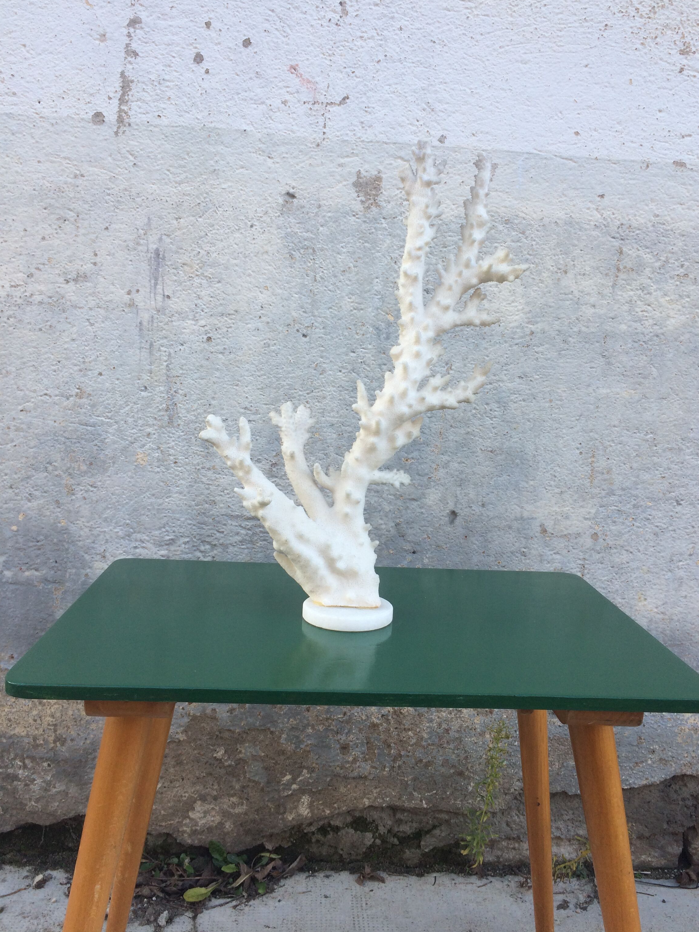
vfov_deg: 58.3
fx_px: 835
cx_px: 372
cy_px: 438
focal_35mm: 31
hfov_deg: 45.4
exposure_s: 1/103
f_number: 2.2
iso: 32
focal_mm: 4.15
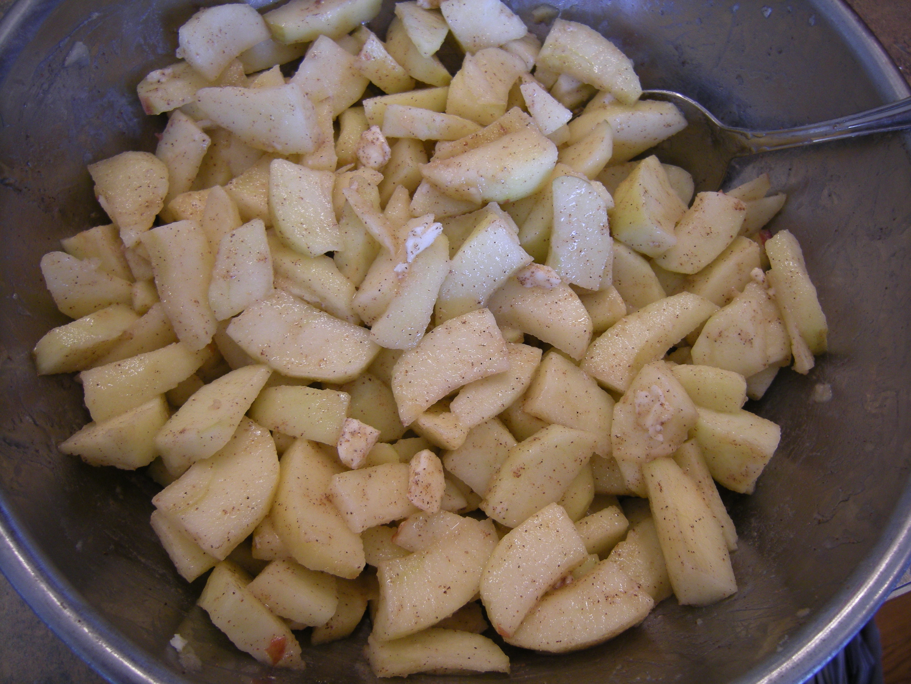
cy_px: 342
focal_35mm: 28
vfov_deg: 49.7
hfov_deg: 63.4
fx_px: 737
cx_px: 456
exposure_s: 1/58.4
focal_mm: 4.7
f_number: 2.8
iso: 120
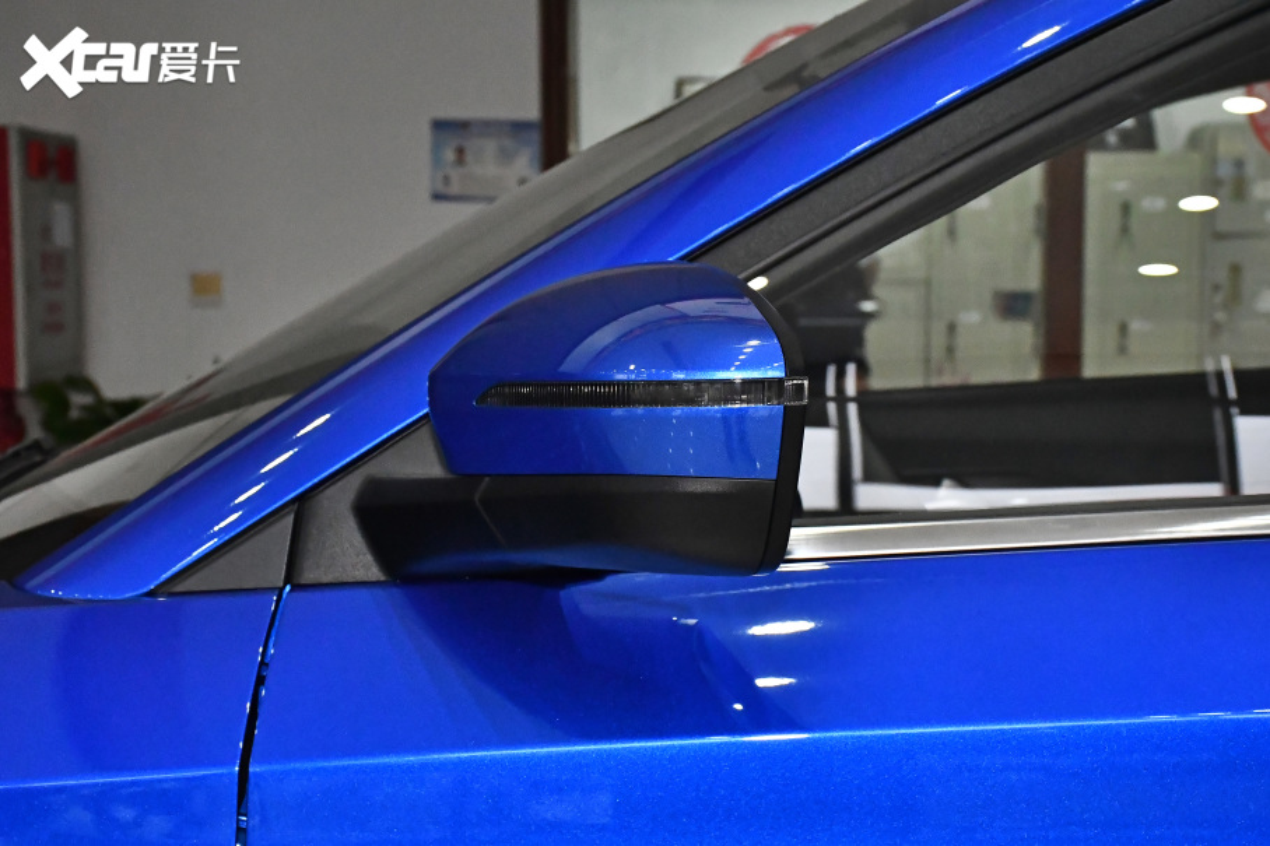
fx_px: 2363
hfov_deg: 30.1
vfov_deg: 20.3
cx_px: 635
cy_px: 423
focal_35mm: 67
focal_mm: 45
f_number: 9
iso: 6400
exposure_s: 1/125
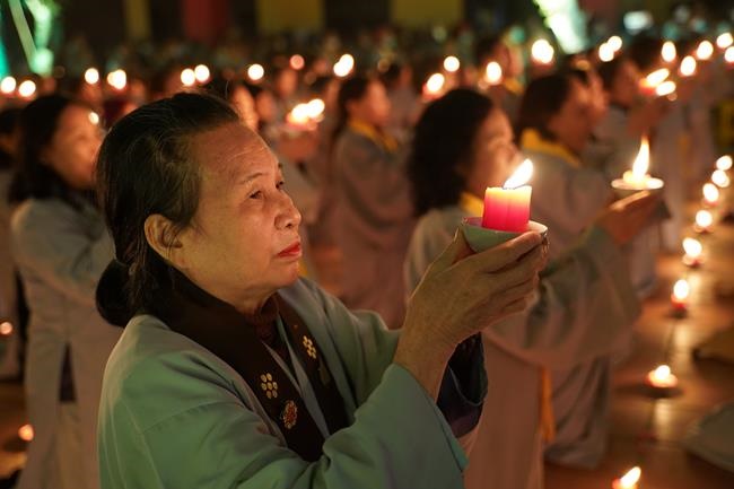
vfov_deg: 28.6
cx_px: 367
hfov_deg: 41.9
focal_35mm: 47
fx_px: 958
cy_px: 244
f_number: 2.8
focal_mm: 47
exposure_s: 1/50
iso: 4000
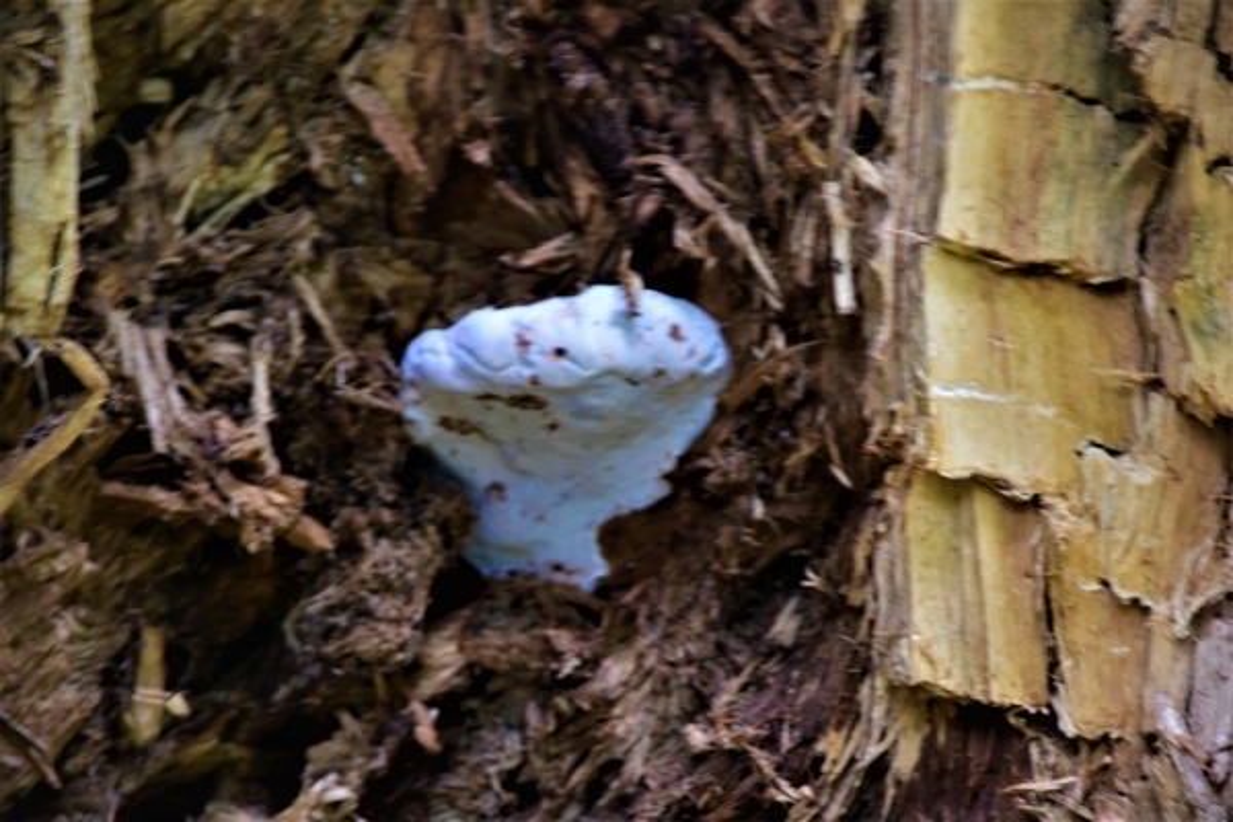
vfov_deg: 4.6
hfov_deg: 6.9
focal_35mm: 300
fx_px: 10274
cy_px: 411
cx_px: 616
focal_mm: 200
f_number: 5.6
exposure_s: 1/8
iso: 800
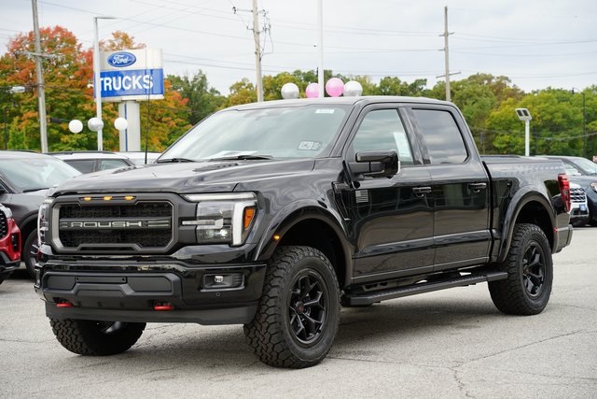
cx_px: 298
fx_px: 1227
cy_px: 200
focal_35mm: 74
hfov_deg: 27.3
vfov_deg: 18.4
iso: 100
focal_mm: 74
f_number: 6.3
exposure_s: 1/80
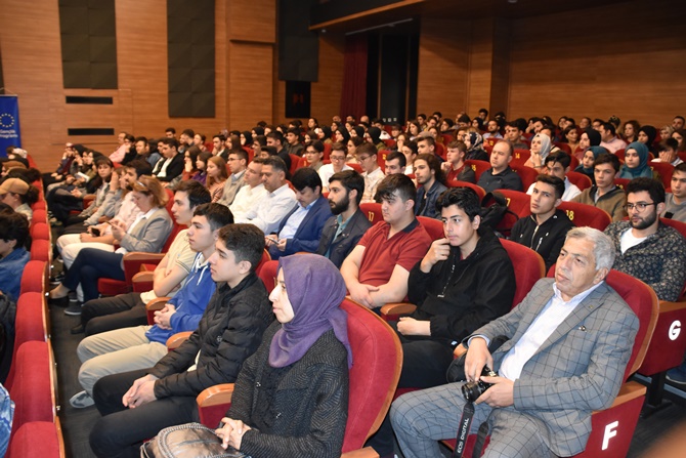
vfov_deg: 48.0
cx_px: 343
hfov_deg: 67.4
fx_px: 515
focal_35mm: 27
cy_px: 229
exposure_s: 1/60
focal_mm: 18
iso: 2000
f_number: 3.5
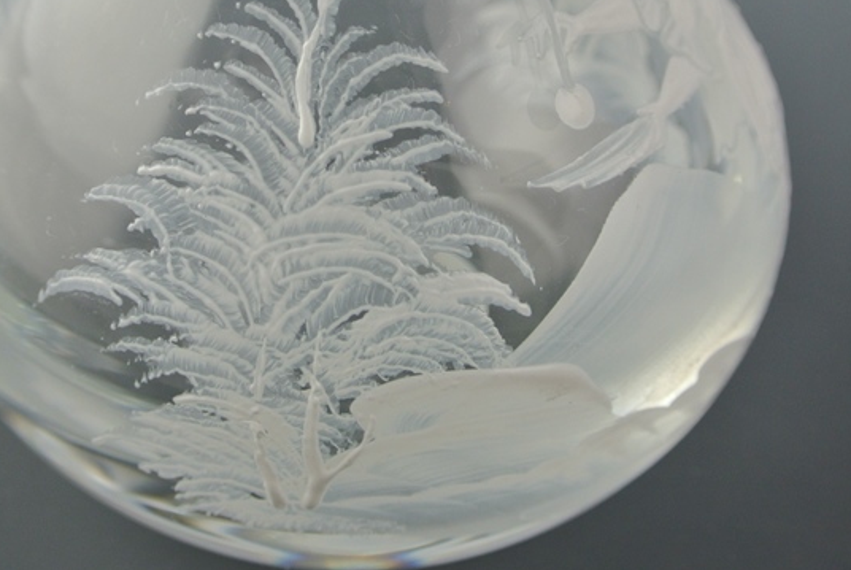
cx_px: 357
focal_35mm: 69
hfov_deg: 29.2
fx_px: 1633
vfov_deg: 19.8
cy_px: 234
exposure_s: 1/125
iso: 200
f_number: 4
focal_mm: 14
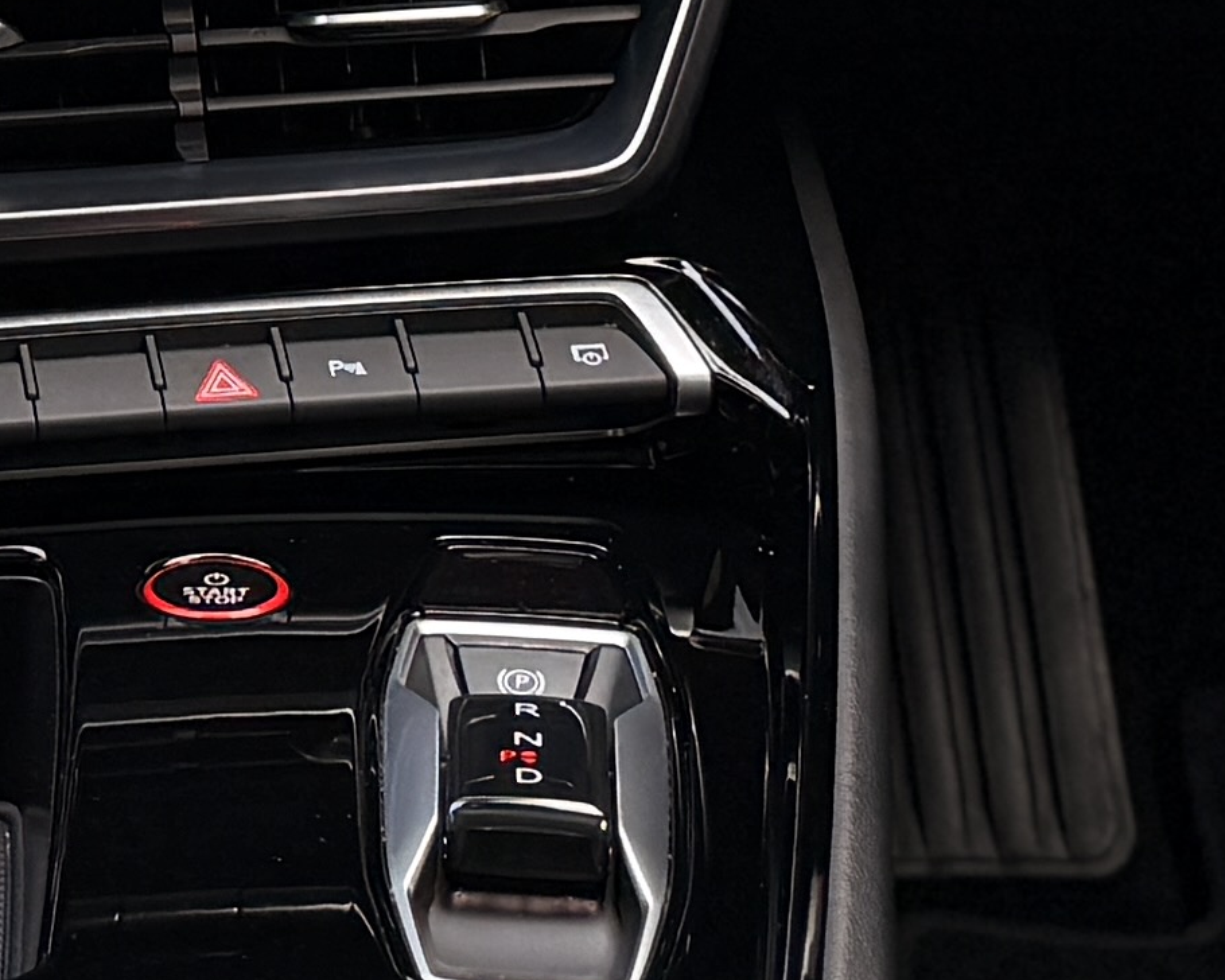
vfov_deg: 9.9
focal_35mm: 147
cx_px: 199
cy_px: -836
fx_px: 5330
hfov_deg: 13.0
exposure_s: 1/151
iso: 125
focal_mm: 6.76
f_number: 1.78
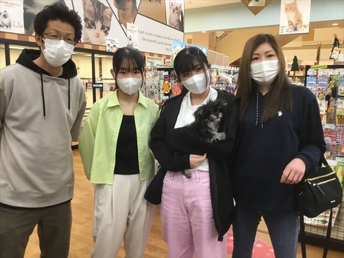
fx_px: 308
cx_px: 172
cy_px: 129
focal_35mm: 31
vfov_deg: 45.4
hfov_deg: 58.4
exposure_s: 1/33
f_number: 2.4
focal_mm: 3.3
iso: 80
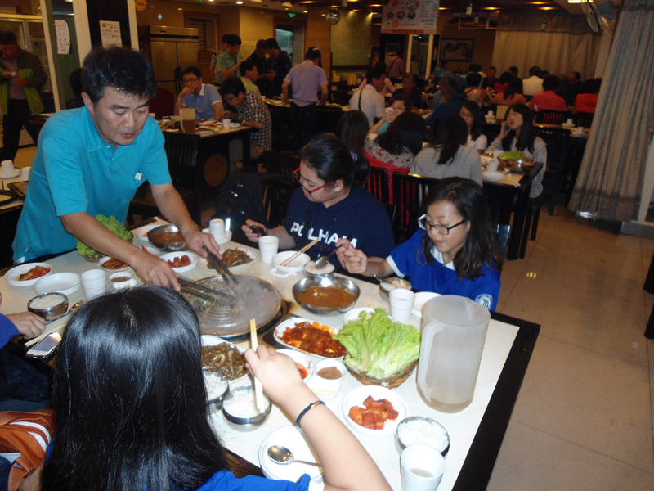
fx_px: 491
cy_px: 246
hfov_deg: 67.3
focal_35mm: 26
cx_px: 327
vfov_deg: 53.1
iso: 200
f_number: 2.8
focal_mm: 4.7
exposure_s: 1/30
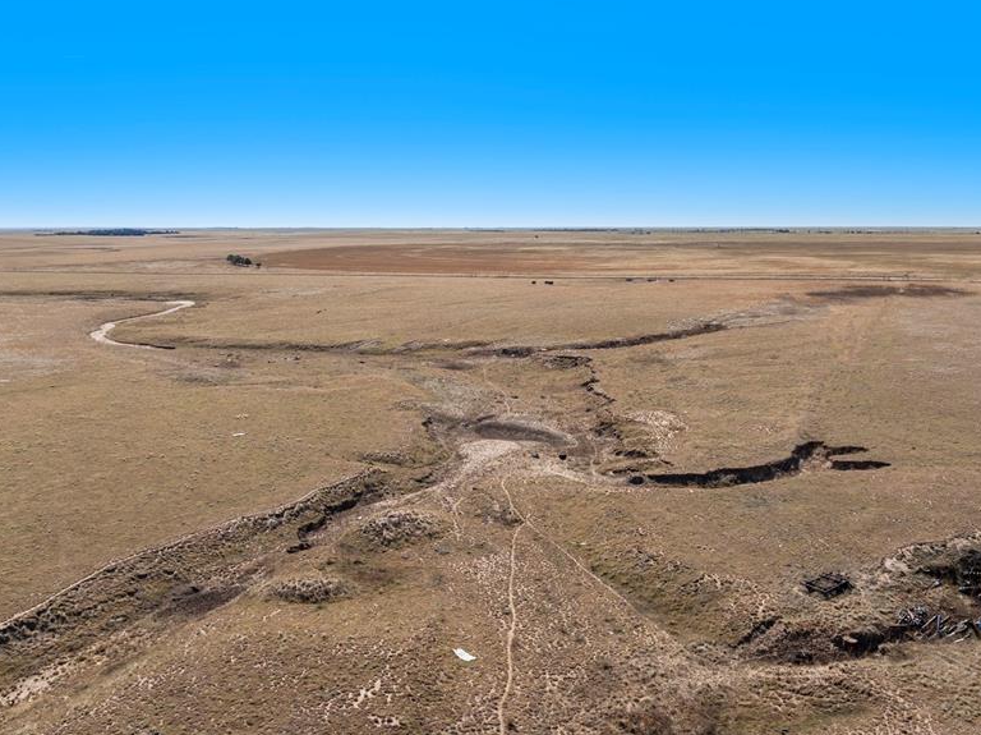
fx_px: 906
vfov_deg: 44.1
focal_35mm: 32
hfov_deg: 56.8
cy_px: 389
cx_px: 524
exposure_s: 1/1250
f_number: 4
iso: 100
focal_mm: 12.29
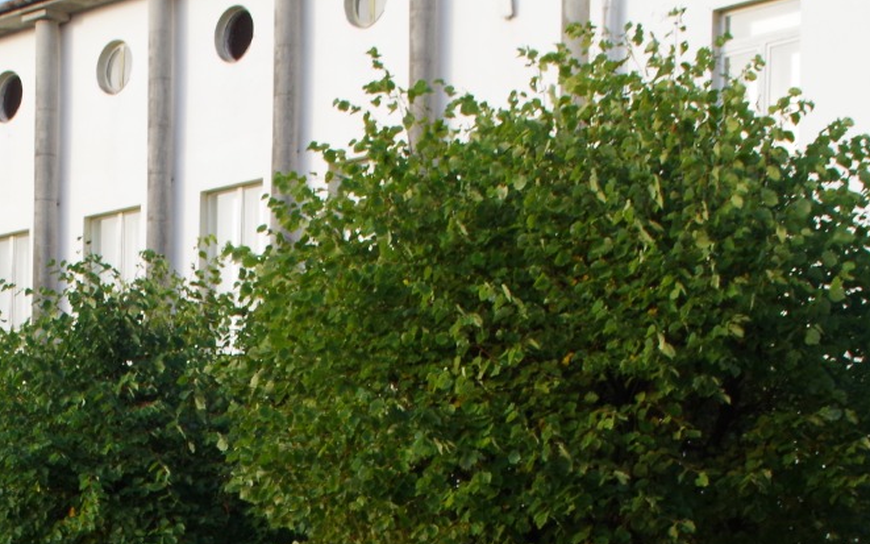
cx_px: 101
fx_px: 2916
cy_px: 702
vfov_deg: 10.4
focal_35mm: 123
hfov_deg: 16.8
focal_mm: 33
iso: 500
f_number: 11
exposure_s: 1/125
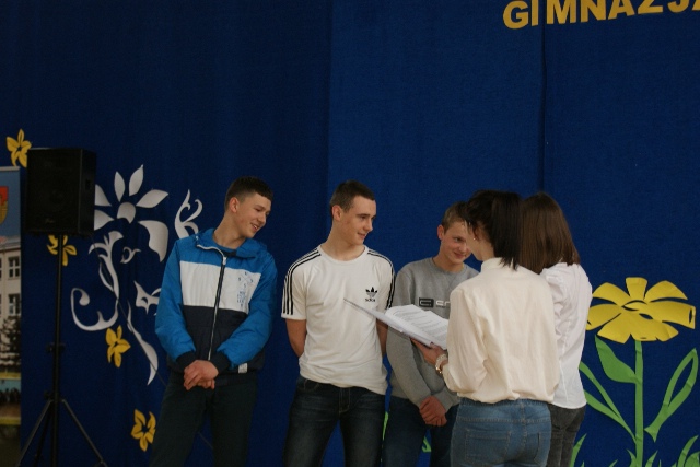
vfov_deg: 18.2
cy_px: 234
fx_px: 1459
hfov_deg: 27.0
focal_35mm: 75
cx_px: 350
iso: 400
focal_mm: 50
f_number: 5.6
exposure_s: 1/80
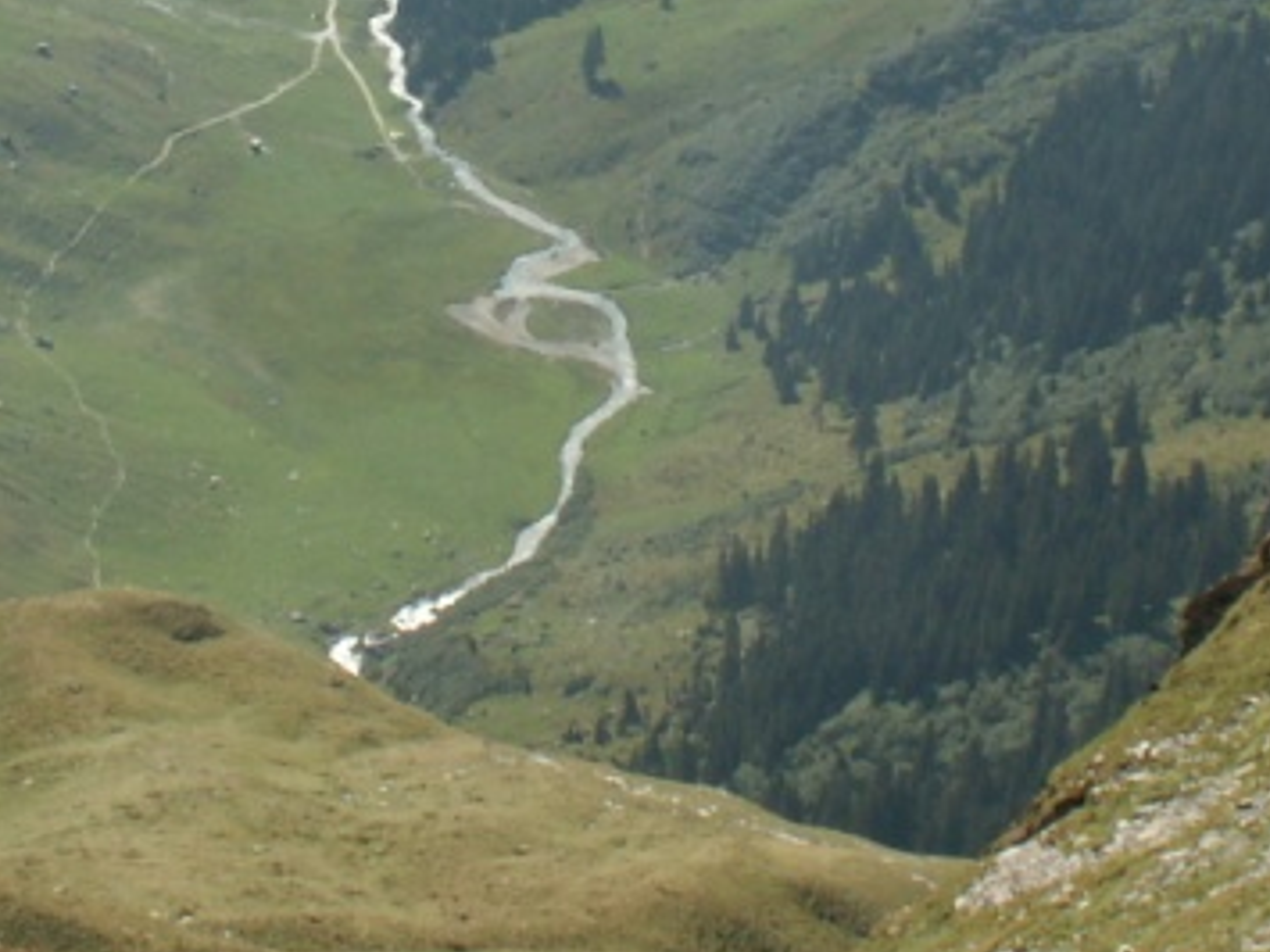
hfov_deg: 13.4
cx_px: 454
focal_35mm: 147
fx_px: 5391
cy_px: -39
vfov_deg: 10.0
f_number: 8
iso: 50
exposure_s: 1/125
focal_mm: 8.52
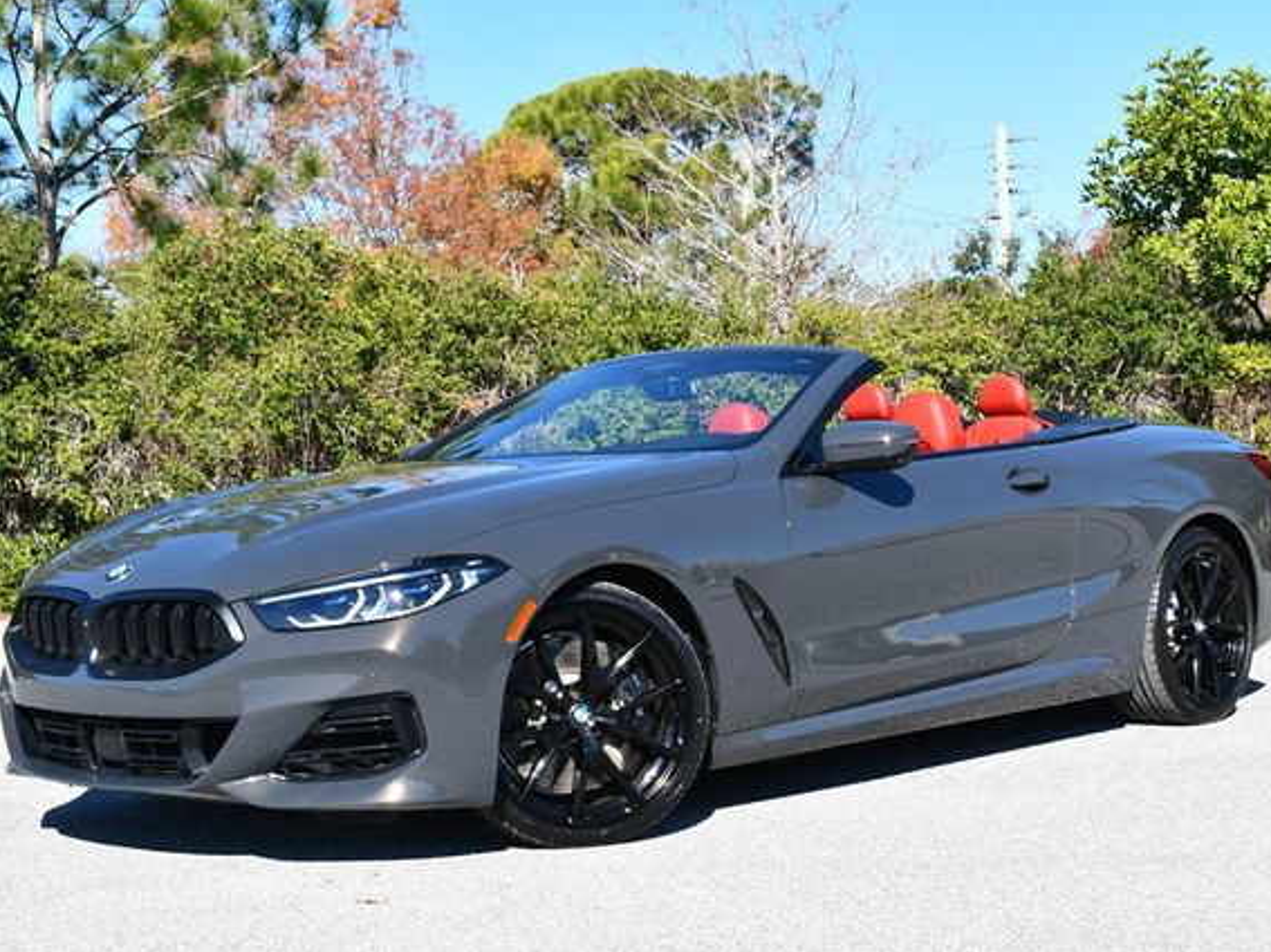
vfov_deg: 23.3
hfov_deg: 30.7
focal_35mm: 63
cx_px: 643
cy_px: 475
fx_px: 2313
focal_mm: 29
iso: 140
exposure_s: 1/250
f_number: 8
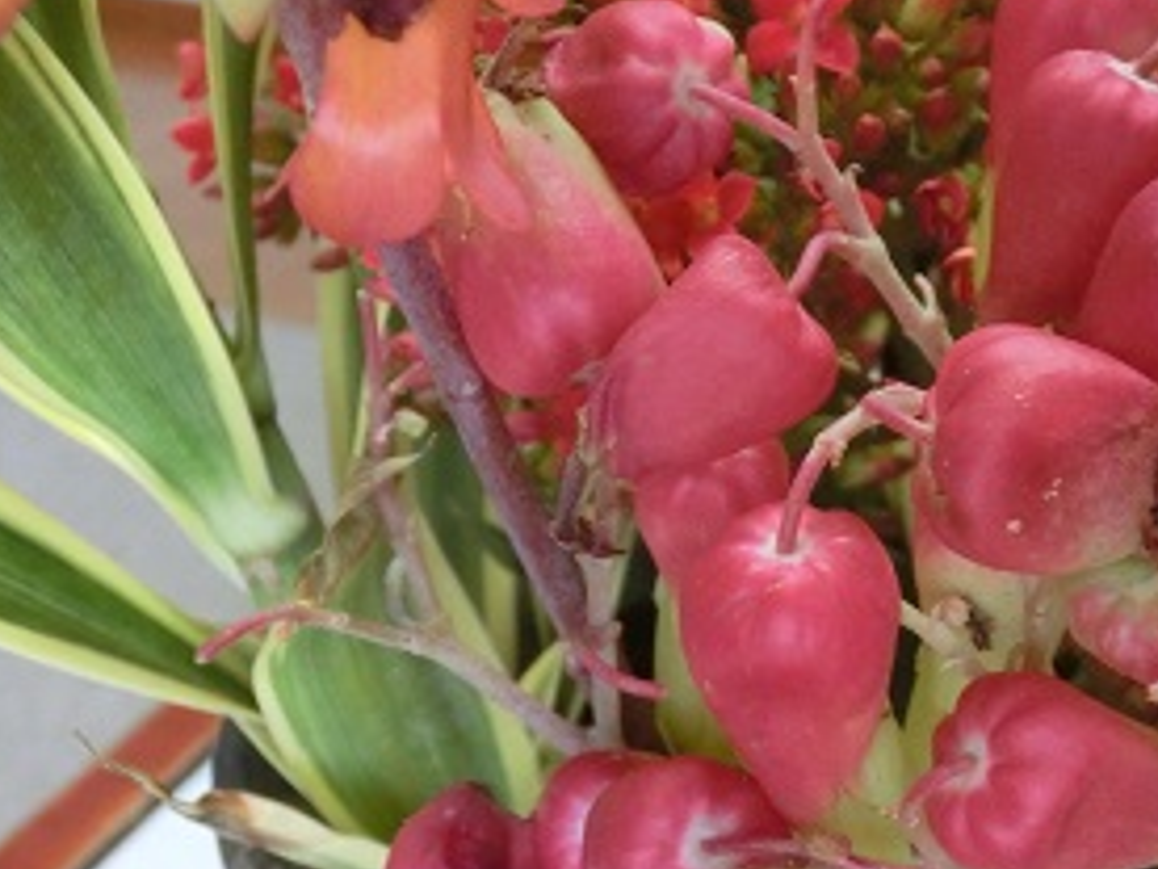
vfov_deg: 21.4
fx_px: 2275
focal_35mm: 68
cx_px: 1043
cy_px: 674
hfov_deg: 27.5
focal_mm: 6.5
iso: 800
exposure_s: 1/40
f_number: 4.1
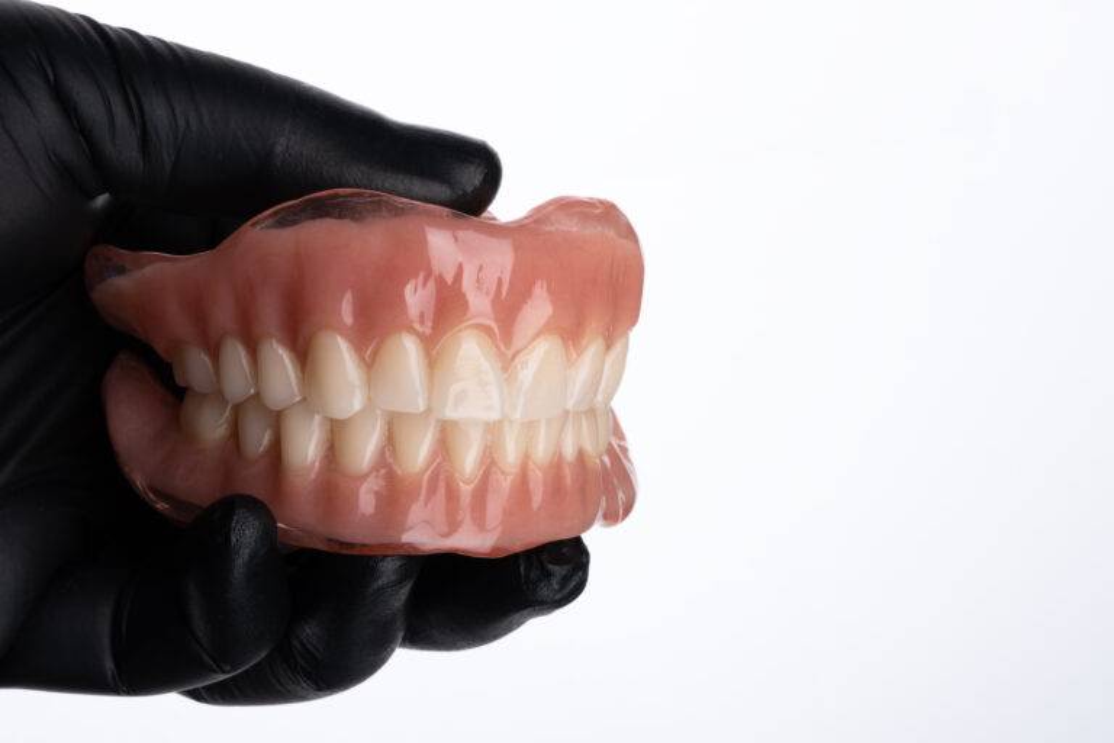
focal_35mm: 120
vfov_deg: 11.4
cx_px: 557
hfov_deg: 17.1
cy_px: 372
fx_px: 3713
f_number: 18
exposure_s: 1/100
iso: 100
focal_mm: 80
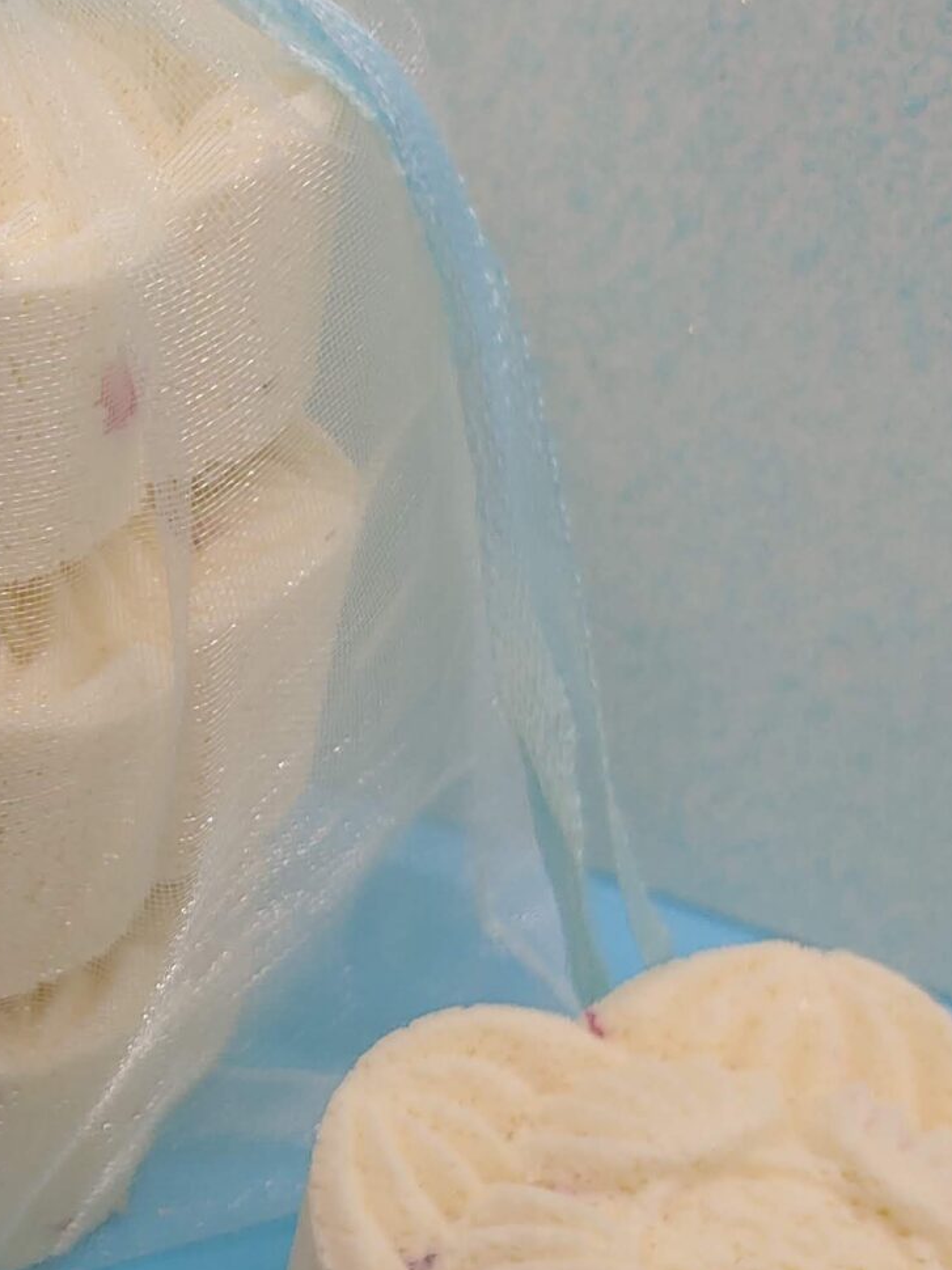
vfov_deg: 29.1
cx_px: -55
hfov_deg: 21.3
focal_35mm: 66
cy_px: 879
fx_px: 2421
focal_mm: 4.23
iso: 50
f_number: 1.5
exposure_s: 1/134
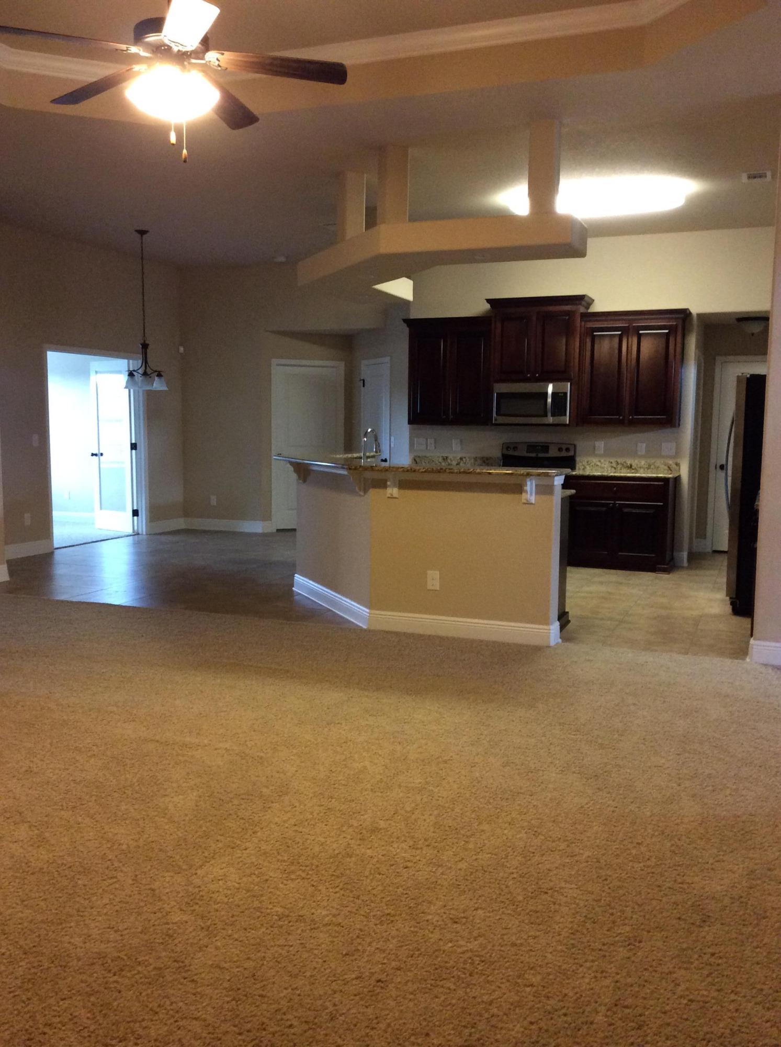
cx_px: 390
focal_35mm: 32
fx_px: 966
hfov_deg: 44.0
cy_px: 524
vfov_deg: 56.9
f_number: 2.4
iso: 200
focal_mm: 3.3
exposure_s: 1/24
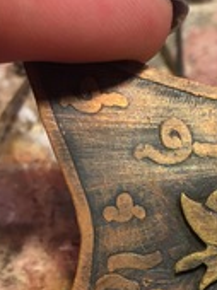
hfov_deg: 17.4
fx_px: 687
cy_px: 239
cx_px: 229
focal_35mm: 82
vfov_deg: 23.5
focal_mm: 4.15
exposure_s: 1/30
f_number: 2.2
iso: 80
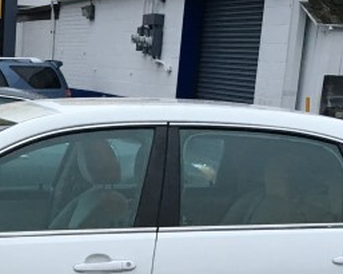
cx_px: 44
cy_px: 329
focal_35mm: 113
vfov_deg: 13.3
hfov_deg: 16.8
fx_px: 1146
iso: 40
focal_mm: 4.15
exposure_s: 1/30
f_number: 2.2
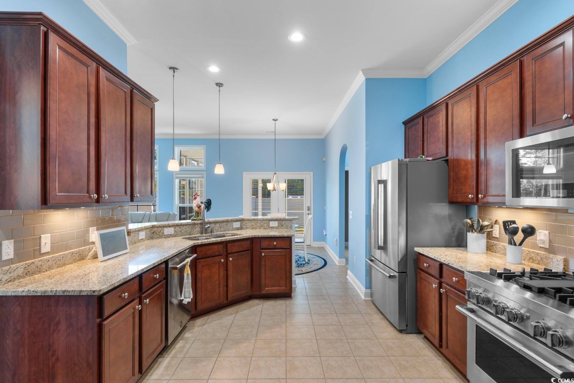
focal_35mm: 17
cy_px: 192
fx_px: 271
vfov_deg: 70.4
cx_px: 287
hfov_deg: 93.3
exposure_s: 1/3
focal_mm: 11.5
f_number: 4.8
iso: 100
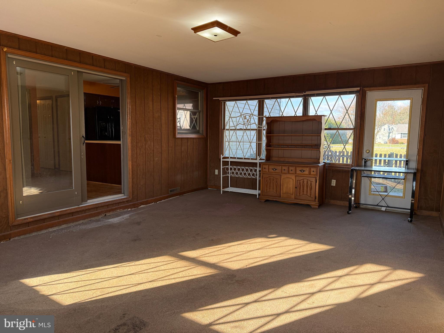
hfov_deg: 71.6
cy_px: 166
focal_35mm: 24
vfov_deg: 56.8
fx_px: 308
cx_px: 222
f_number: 1.78
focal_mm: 6.76
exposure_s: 1/243
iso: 125
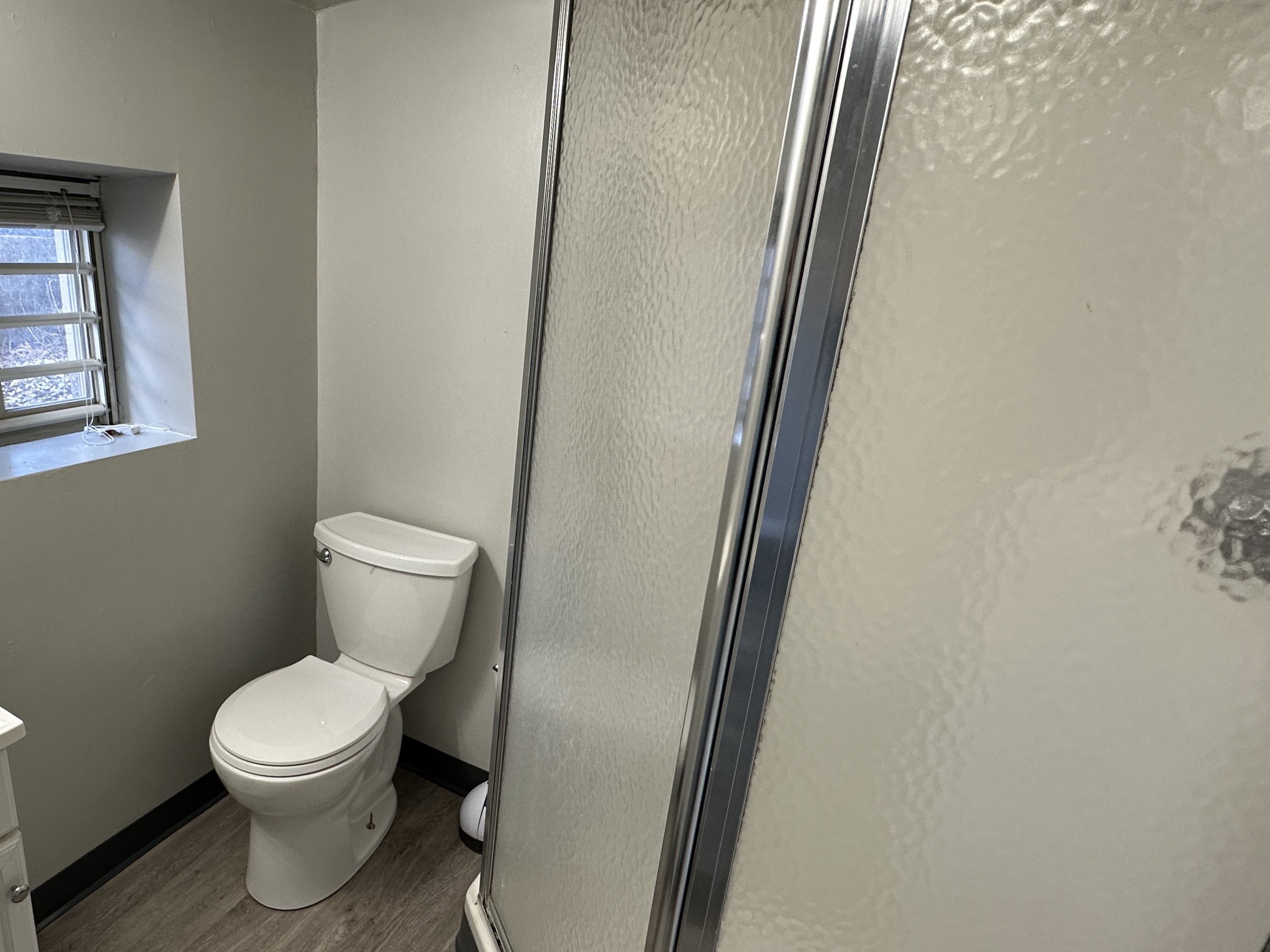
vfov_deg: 63.4
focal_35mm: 21
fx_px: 770
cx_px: 378
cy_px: 512
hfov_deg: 75.3
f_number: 2.2
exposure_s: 1/120
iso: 160
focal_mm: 2.22
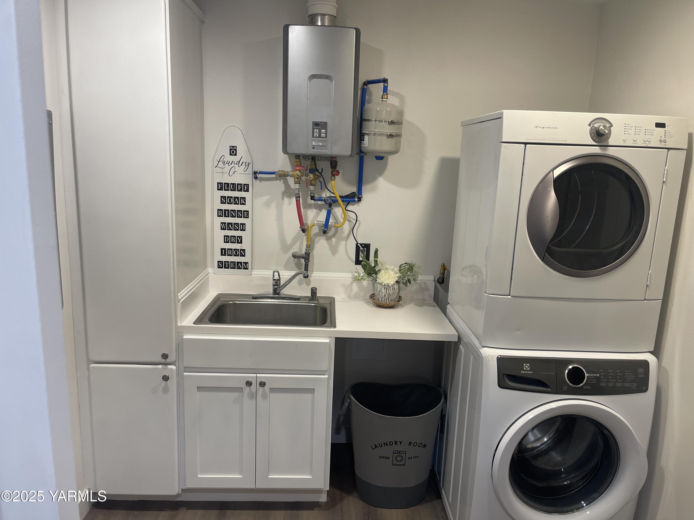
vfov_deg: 54.9
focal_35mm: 25
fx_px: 501
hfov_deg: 69.4
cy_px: 260
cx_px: 347
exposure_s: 1/60
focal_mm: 5.1
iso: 80
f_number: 1.6
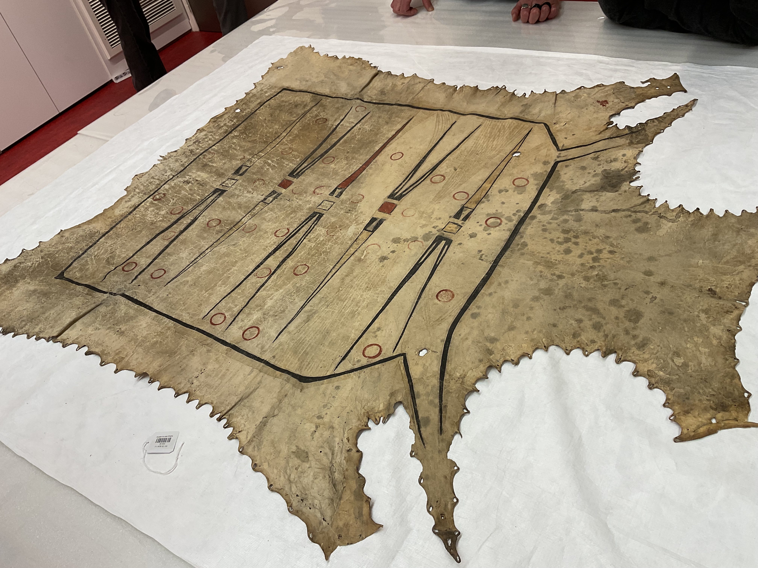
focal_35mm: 29
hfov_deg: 61.7
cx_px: 379
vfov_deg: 48.2
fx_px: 635
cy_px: 284
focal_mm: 3
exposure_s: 1/50
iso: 40
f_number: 1.8
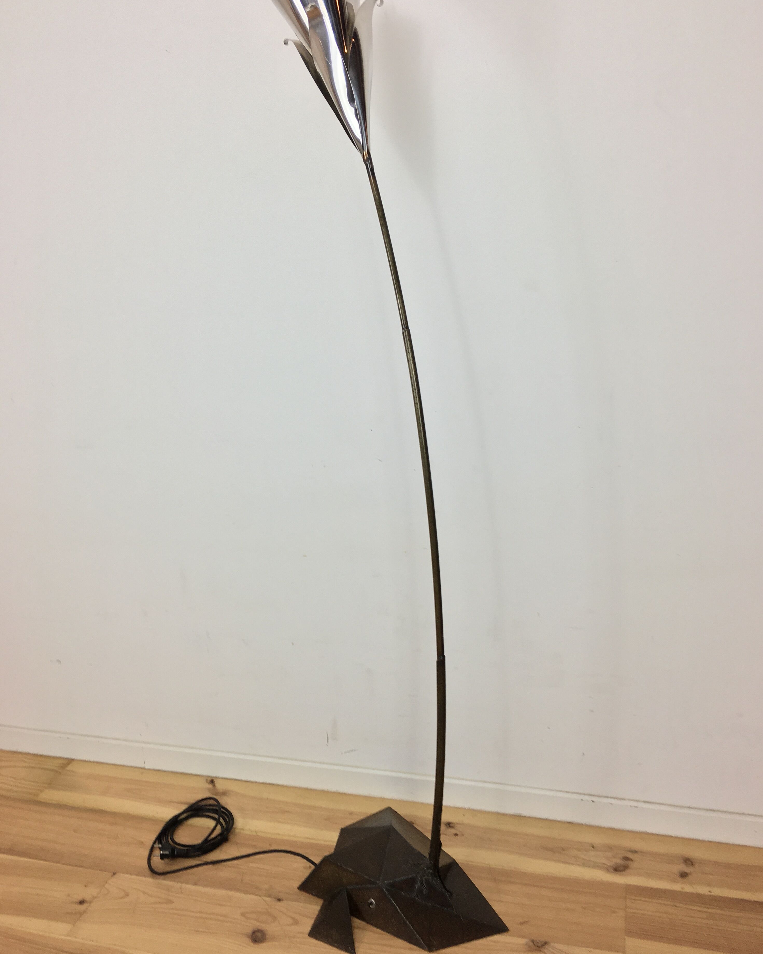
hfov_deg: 47.1
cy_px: 442
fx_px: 875
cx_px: 380
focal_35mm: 31
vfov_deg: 57.1
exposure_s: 1/33
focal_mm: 4.15
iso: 25
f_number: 2.2
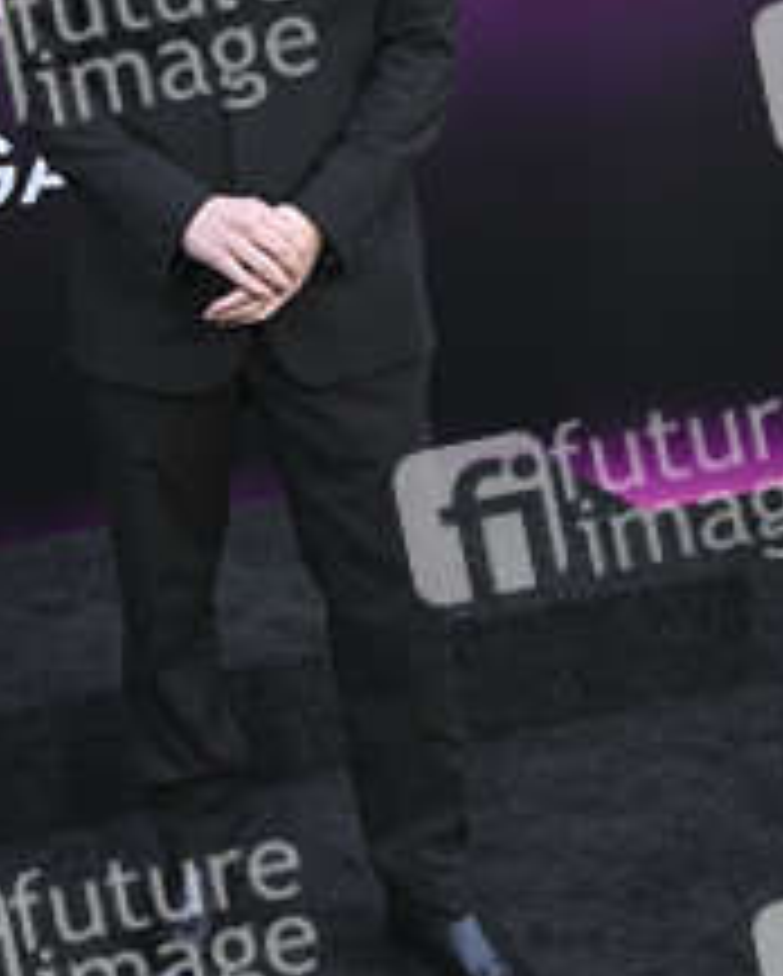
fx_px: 2198
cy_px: 274
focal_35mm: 76
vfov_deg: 24.8
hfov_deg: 20.1
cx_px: 216
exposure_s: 1/320
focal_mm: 44
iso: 1600
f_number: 5
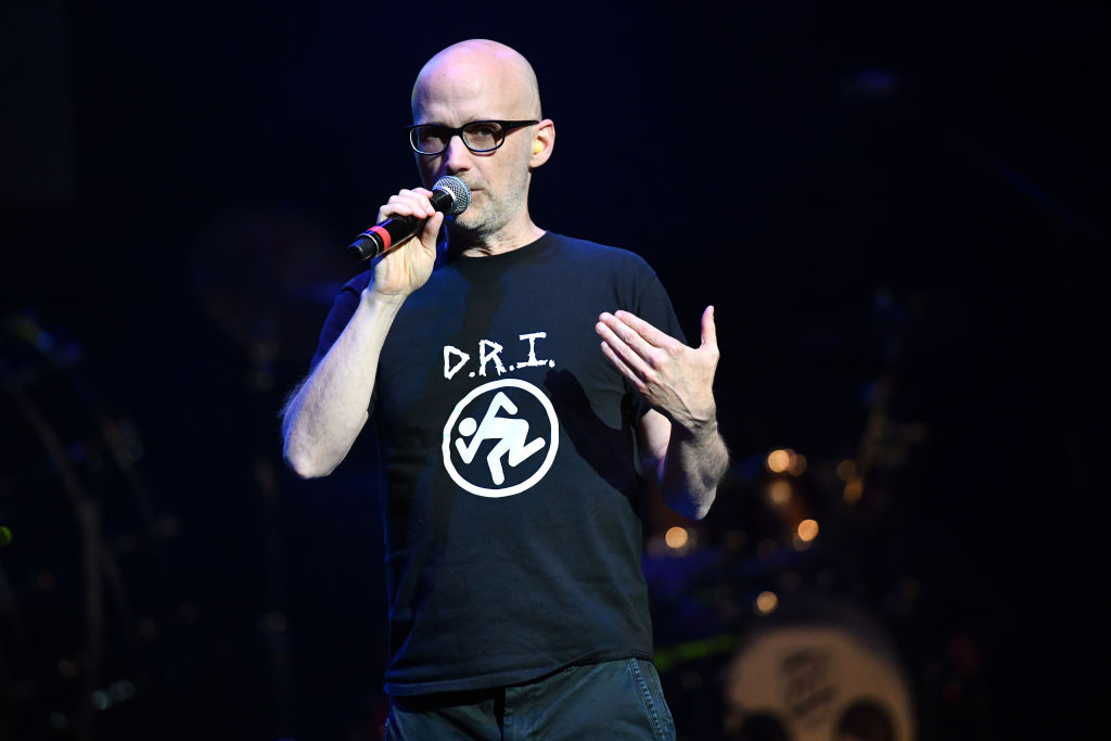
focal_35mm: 200
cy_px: 370
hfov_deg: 10.3
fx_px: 6173
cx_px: 556
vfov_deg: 6.9
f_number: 3.2
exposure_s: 1/1000
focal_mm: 200
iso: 5000
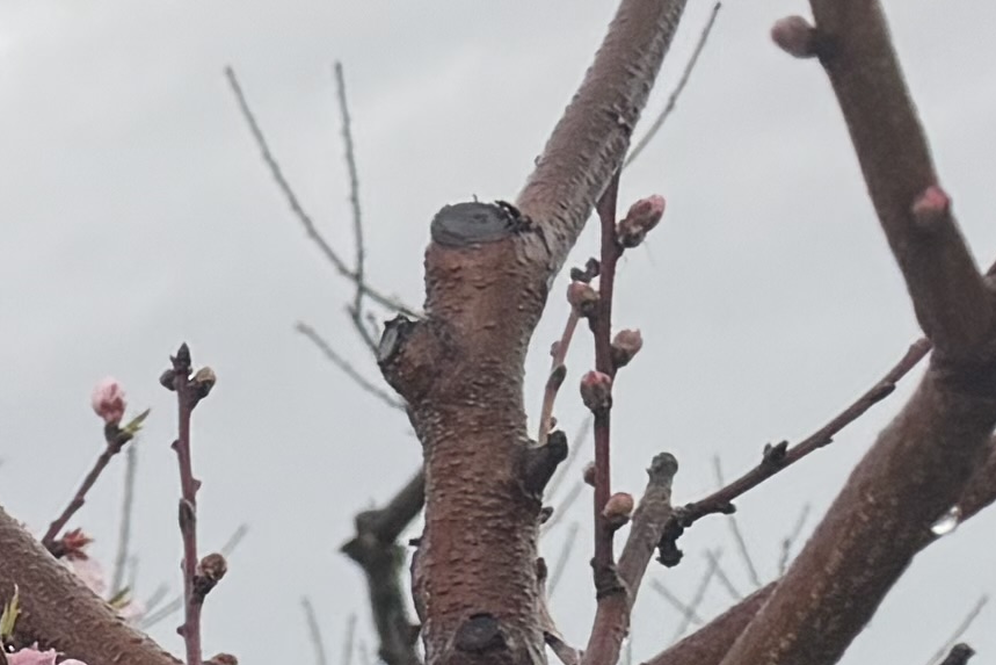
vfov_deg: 8.0
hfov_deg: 9.8
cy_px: 1223
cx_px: -1902
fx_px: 4593
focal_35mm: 166
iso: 125
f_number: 1.78
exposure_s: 1/121
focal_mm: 6.76
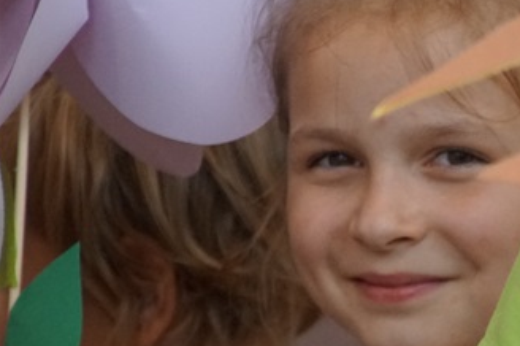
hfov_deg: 2.3
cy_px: 220
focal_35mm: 916
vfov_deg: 1.5
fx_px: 13218
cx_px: 531
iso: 2000
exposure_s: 1/320
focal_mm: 200
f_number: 6.3
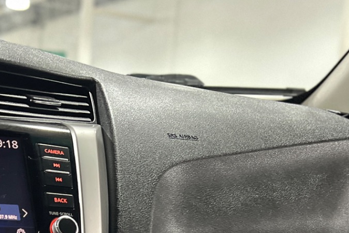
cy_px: 361
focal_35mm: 77
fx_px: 747
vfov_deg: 16.1
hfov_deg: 26.2
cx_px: 132
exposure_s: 1/30
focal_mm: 5.7
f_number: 1.5
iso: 800
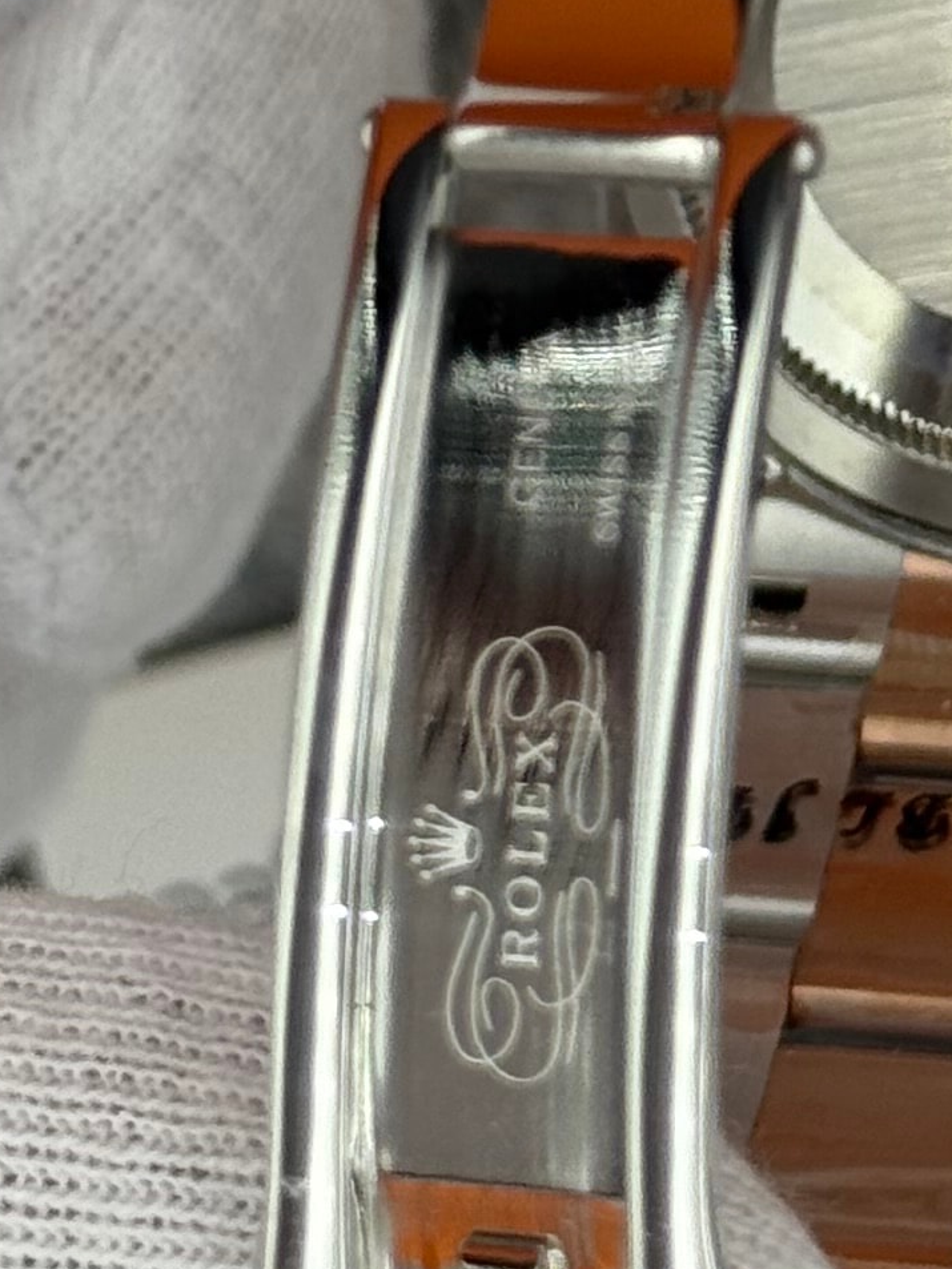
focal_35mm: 203
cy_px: -310
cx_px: 547
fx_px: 7442
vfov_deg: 9.6
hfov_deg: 7.3
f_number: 1.78
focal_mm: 6.76
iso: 64
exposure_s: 1/895
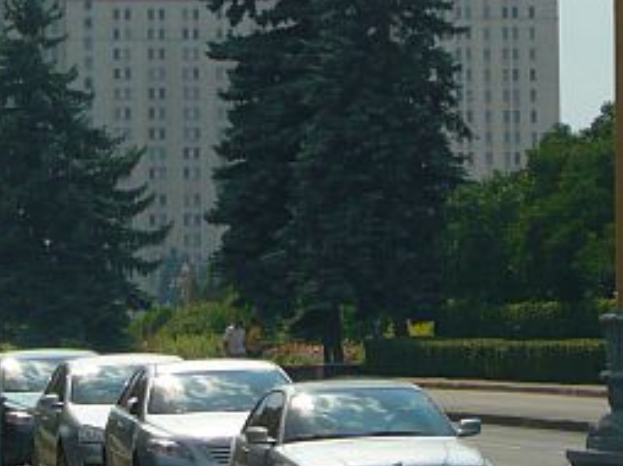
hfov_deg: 6.3
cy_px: -181
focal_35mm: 315
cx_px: 245
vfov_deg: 4.7
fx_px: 5664
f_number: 14
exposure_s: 1/125
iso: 100
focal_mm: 16.5
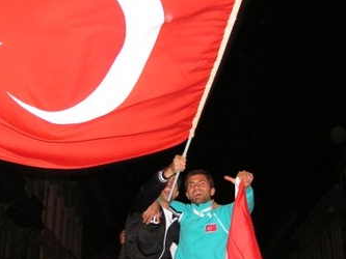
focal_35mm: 57
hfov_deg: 33.7
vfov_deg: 25.7
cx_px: 158
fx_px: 570
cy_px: 127
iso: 200
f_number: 2.8
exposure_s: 1/40
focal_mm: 6.3
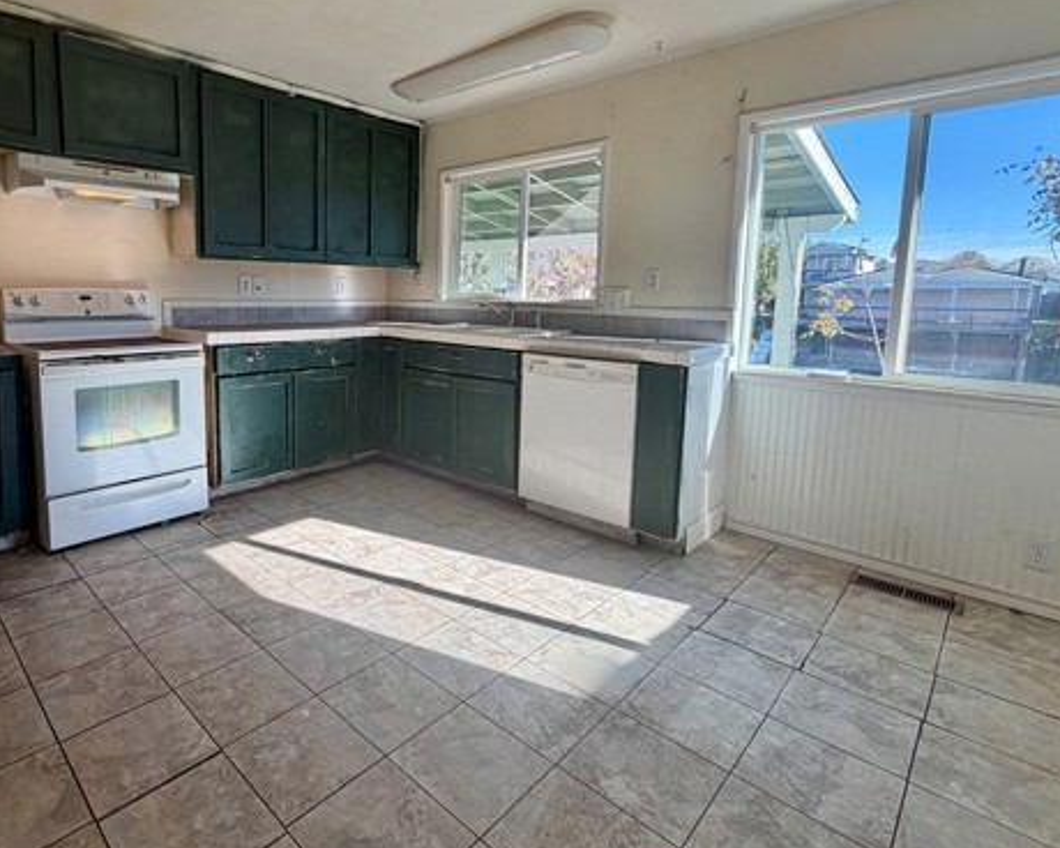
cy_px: 357
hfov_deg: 81.3
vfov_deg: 70.4
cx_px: 383
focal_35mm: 19
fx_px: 596
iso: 40
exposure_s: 1/120
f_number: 2.2
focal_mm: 2.22
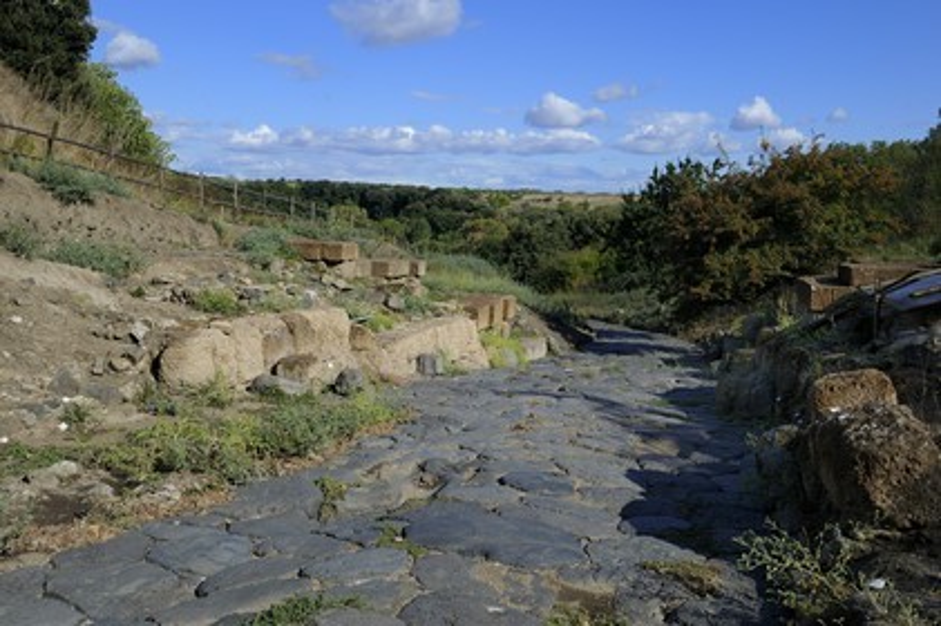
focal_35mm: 34
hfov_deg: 55.8
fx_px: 888
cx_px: 470
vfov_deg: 38.8
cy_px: 313
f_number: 14
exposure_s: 1/200
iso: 200
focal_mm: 34
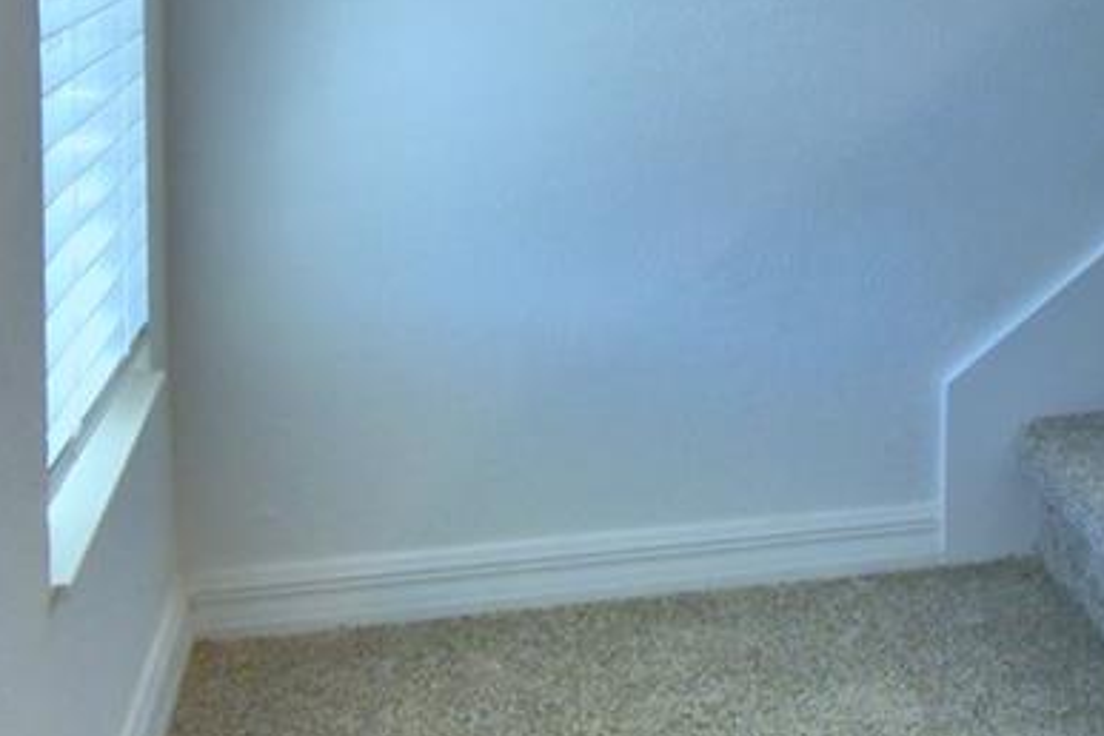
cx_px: 1090
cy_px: -97
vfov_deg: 20.7
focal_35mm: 62
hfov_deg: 30.3
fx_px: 1901
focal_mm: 10
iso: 360
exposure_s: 1/125
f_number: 4.5
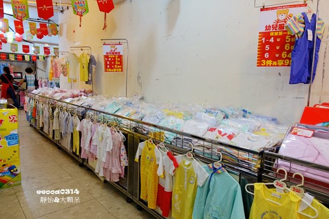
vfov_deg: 53.1
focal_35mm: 24
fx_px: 219
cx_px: 164
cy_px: 110
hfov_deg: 73.8
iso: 125
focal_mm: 8.8
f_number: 2.8
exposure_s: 1/30
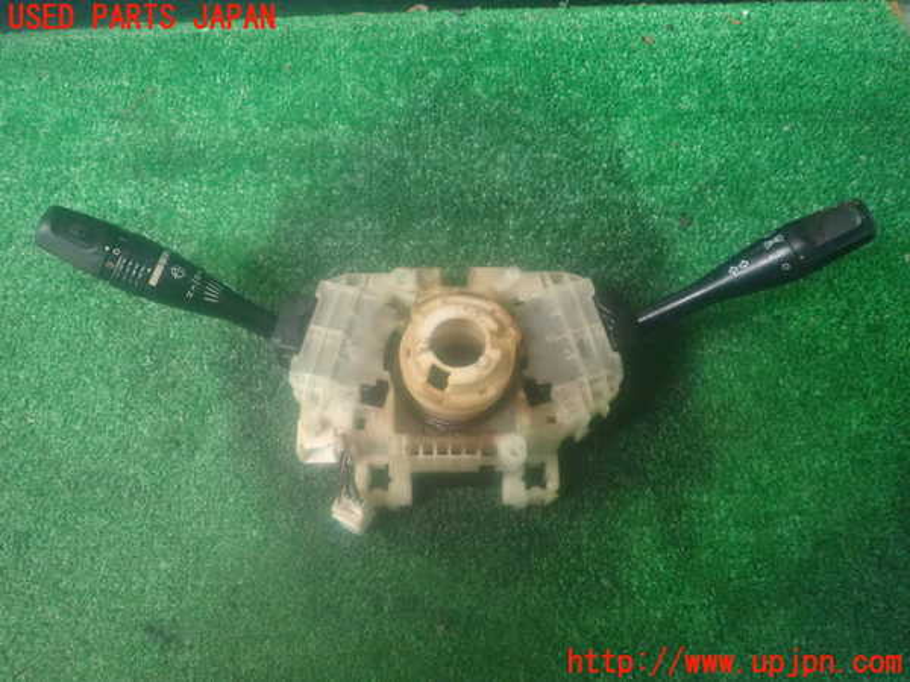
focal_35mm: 30
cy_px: 341
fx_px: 789
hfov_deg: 60.0
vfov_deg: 46.8
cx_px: 455
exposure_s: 1/30
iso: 1600
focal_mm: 5.5
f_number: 2.3
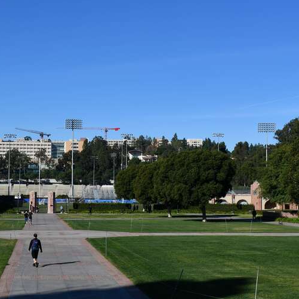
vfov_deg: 39.2
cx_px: 91
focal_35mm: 43
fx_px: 420
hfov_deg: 38.6
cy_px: 151
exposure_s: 1/320
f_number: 9
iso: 100
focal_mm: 22
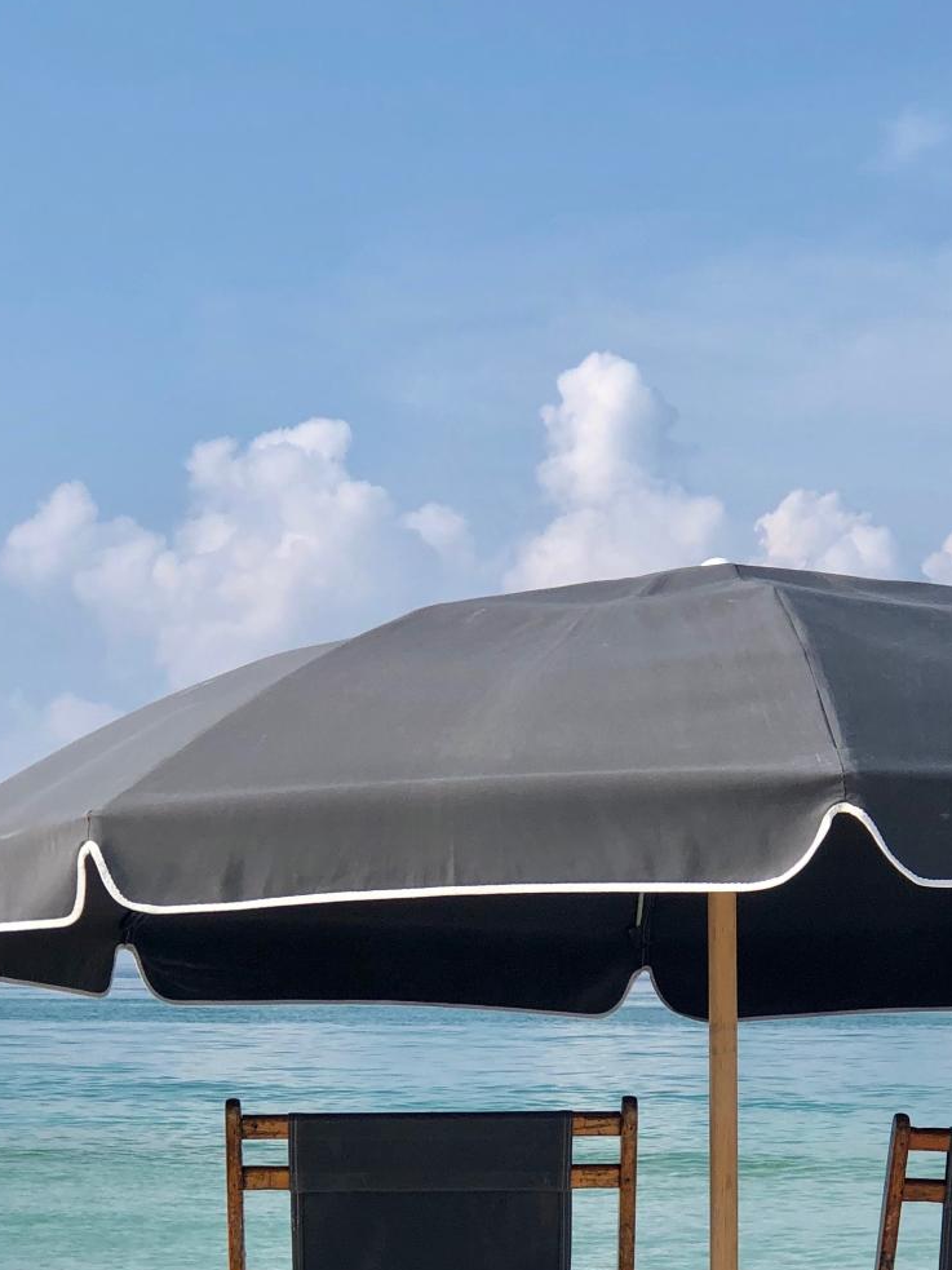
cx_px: 668
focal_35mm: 116
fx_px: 4255
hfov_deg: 12.7
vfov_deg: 16.8
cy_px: 1134
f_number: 2.8
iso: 20
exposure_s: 1/1312
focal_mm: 6.6
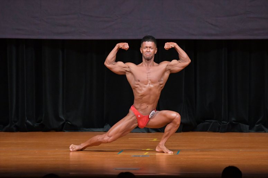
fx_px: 2232
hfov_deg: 6.9
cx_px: 134
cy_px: 89
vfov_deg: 4.6
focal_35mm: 300
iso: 5000
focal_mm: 200
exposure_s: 1/400
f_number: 5.6
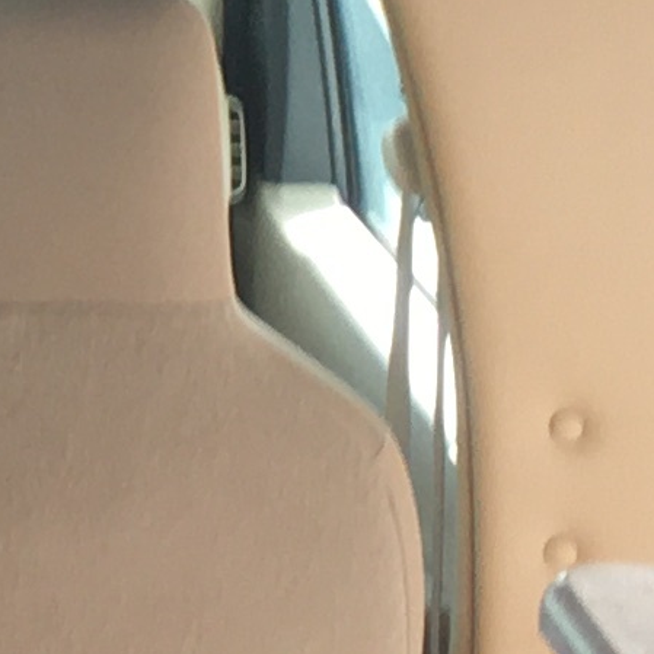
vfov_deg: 7.5
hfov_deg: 7.1
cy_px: -386
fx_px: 4916
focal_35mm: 230
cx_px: -938
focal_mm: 4.15
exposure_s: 1/60
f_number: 2.2
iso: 32
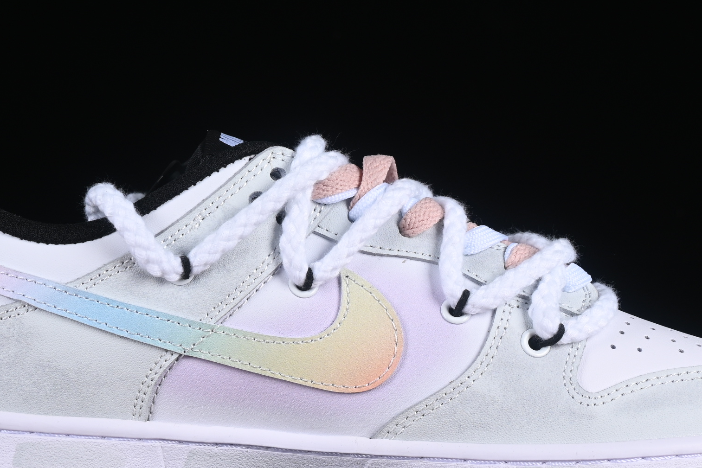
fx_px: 2691
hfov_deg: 14.9
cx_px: 351
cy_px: 251
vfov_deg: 9.9
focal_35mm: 138
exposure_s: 1/80
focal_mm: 50
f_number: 8
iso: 160
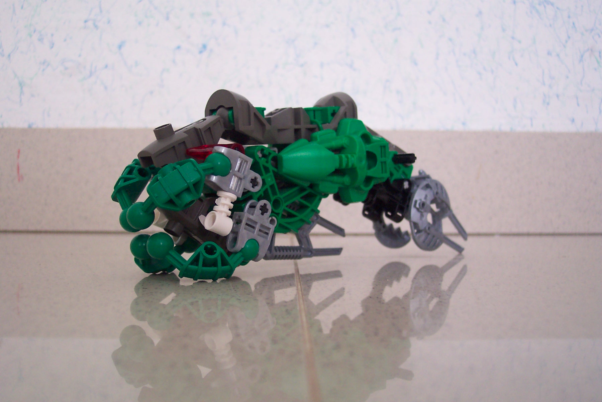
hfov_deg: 50.7
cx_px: 301
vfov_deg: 35.1
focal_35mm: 38
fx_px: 635
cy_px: 201
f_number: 2.8
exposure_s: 1/8
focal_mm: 8
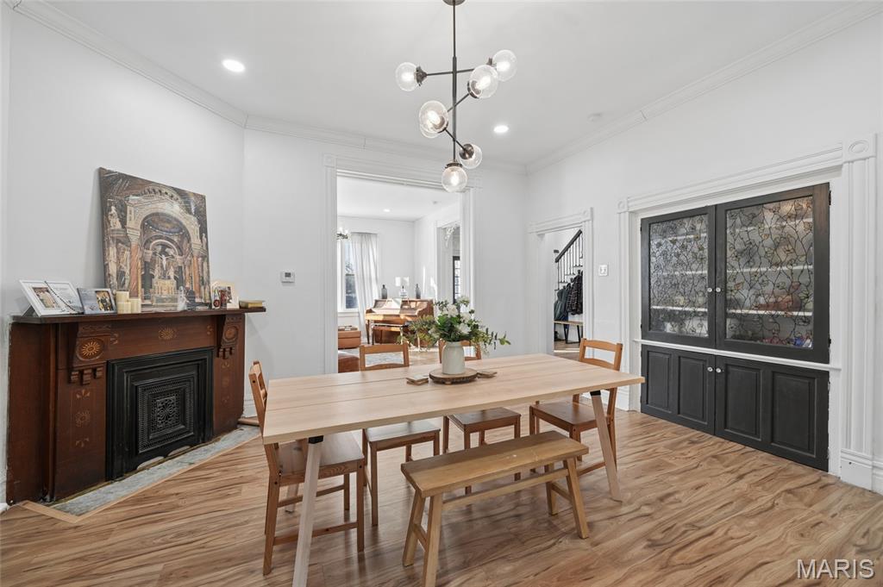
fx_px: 343
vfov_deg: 81.1
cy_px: 294
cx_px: 442
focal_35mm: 14
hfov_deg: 104.3
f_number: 8
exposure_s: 1/30
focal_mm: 14
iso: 400
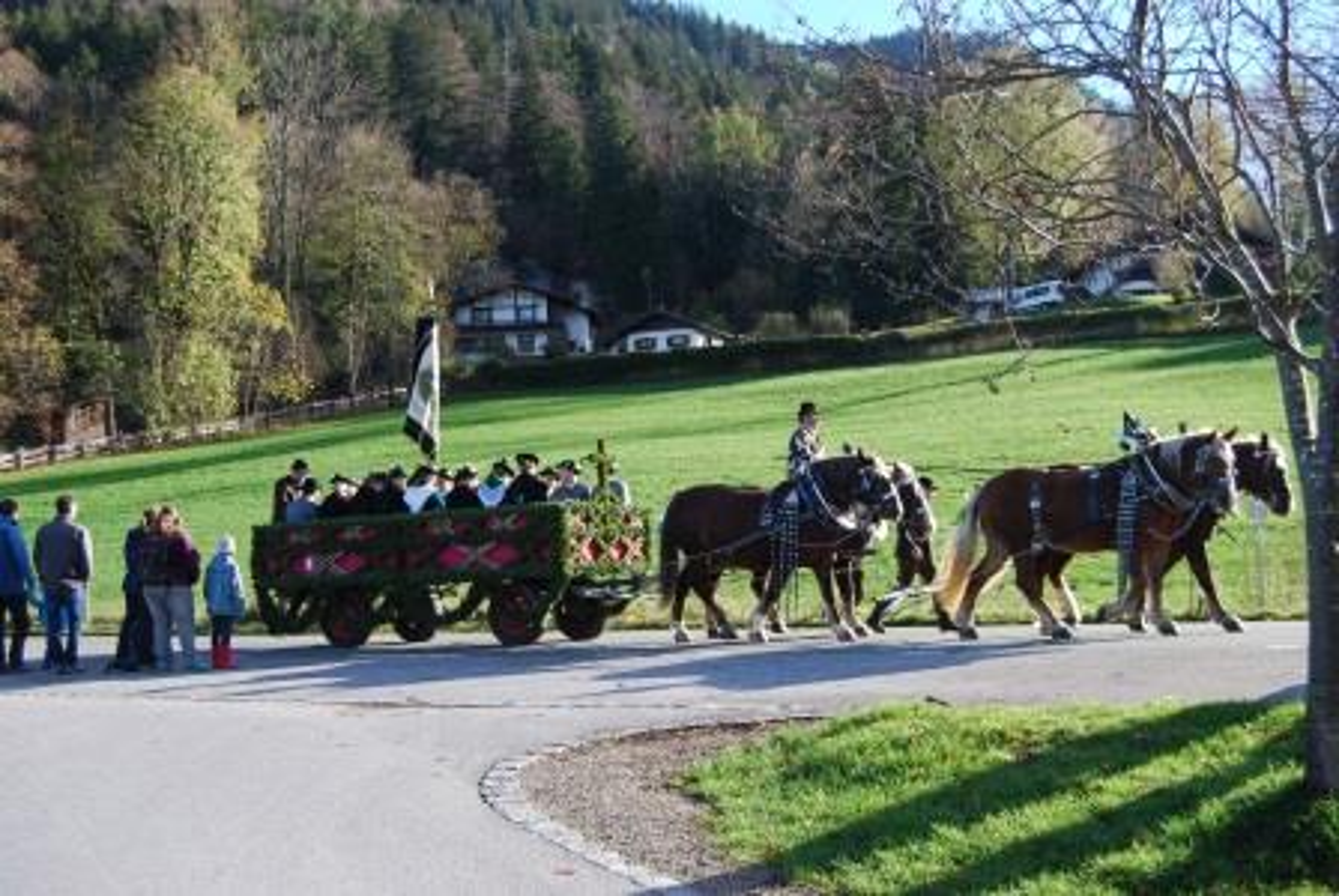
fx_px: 1564
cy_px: 448
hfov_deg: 46.3
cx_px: 670
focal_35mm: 42
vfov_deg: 32.0
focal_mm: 28
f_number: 5.6
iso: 100
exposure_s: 1/125
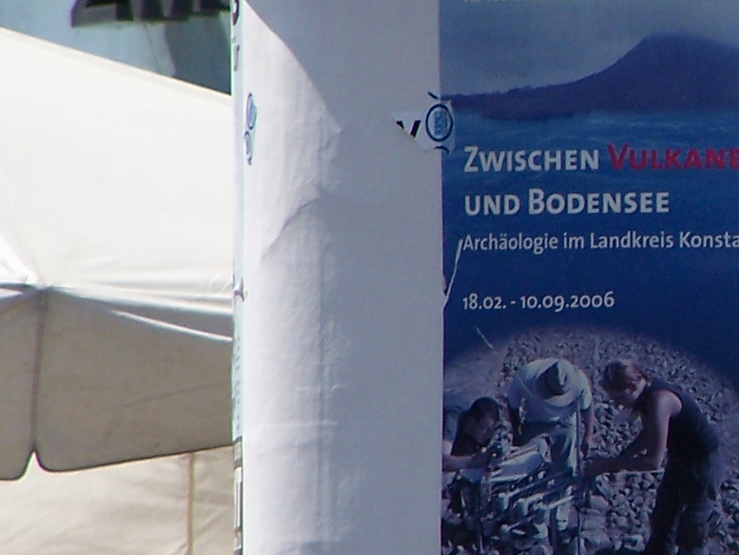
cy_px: 191
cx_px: 911
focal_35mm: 1149
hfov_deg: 1.7
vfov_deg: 1.3
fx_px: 24529
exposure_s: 1/800
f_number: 3.7
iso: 80
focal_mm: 63
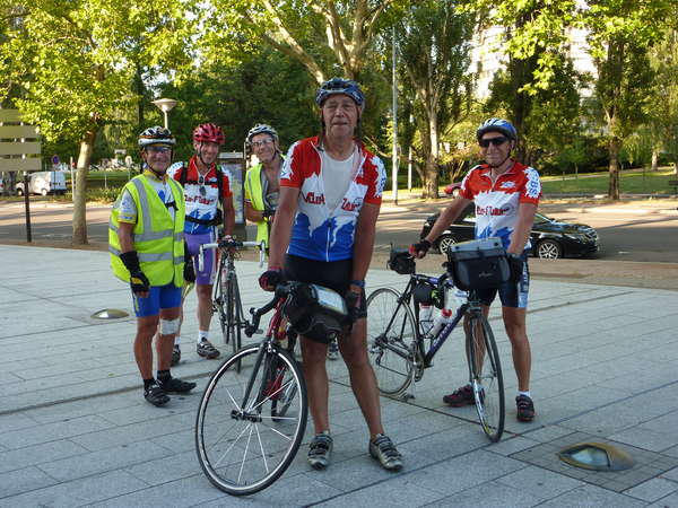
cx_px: 339
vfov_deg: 34.3
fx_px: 823
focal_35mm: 42
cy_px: 254
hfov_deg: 44.8
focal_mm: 6.9
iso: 80
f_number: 3.7
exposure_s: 1/60
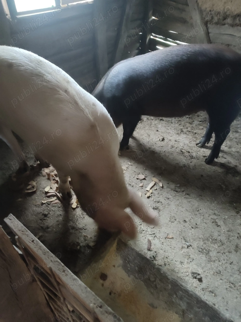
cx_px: 120
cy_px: 161
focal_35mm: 24
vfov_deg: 71.6
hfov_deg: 56.8
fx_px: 223
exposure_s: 1/14
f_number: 1.89
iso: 2320
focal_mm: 5.89
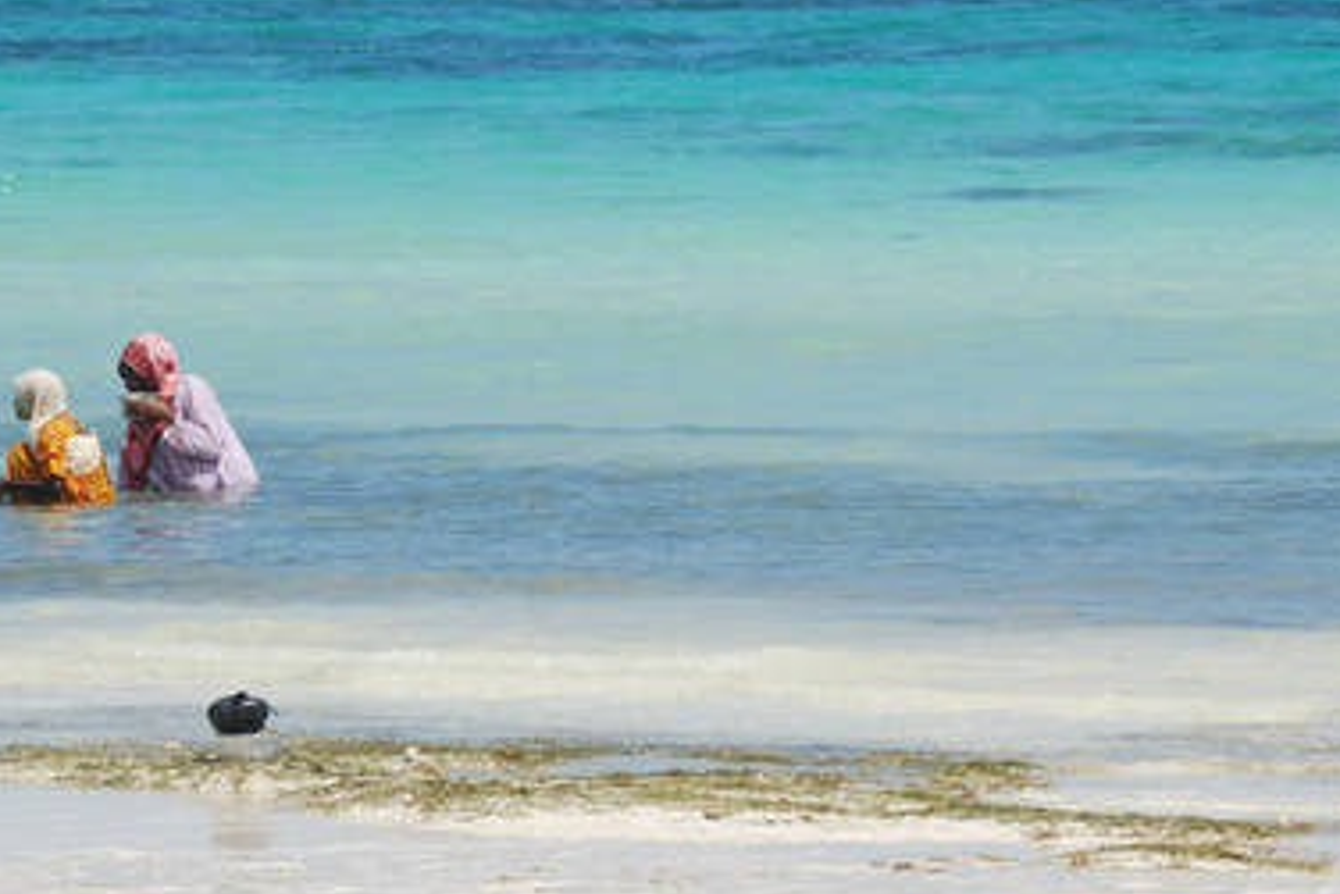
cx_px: 385
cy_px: 488
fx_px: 20814
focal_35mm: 559
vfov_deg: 2.5
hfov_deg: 3.7
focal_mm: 200
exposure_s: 1/320
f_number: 9
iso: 100
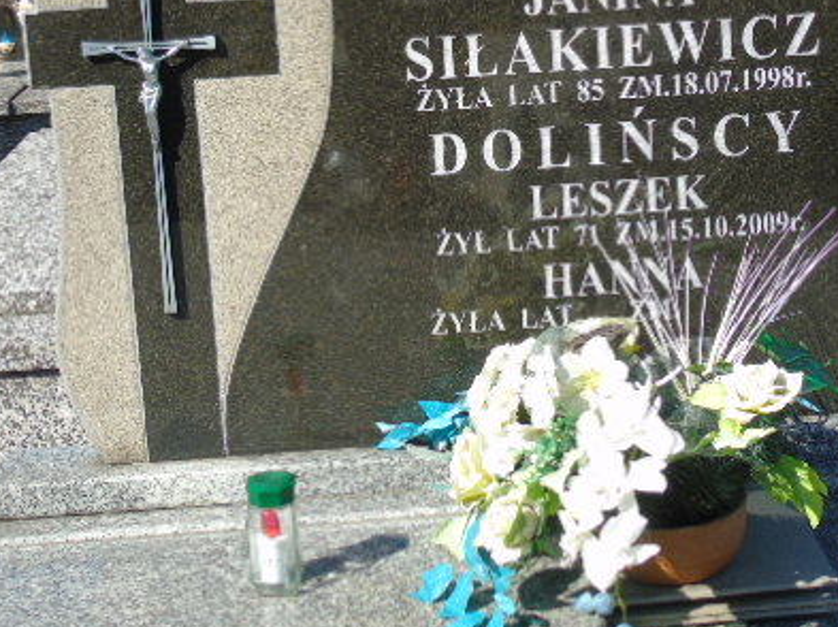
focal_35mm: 75
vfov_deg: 19.4
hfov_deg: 26.0
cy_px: 128
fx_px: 1814
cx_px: 488
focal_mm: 8.2
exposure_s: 1/400
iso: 80
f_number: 4.1
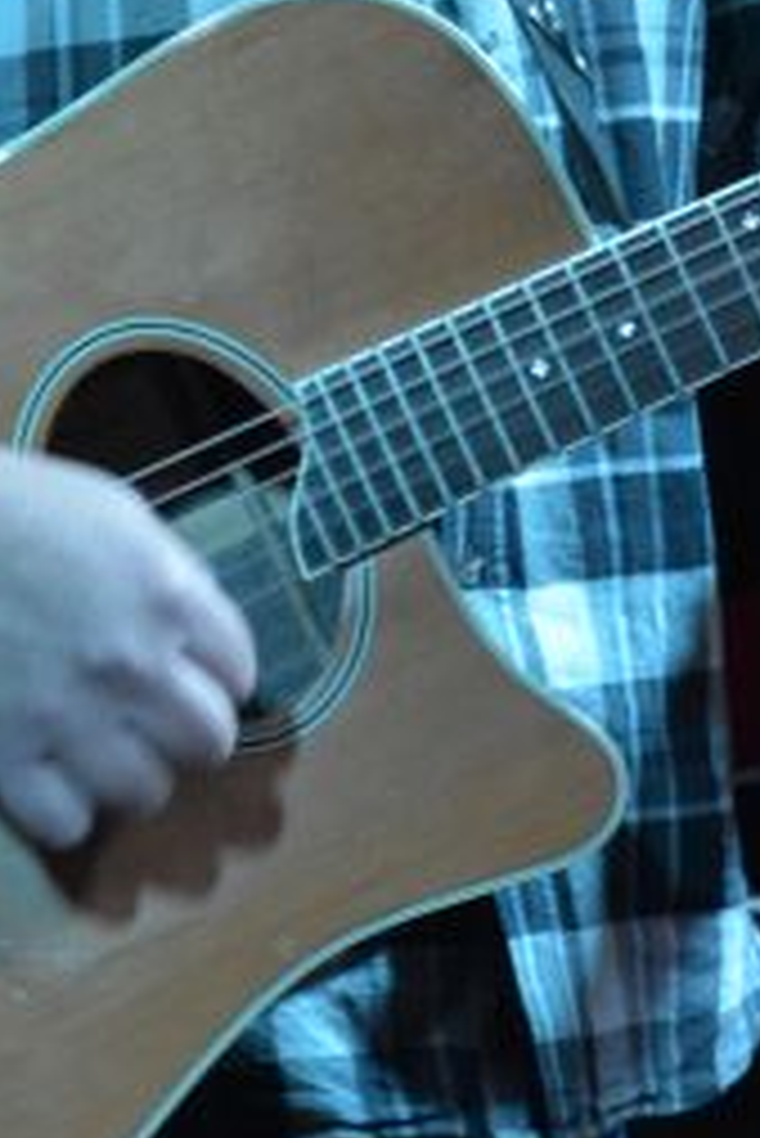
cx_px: 331
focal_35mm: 353
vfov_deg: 5.8
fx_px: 11162
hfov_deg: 3.9
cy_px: -315
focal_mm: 70
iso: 3200
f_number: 5.6
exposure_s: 1/80
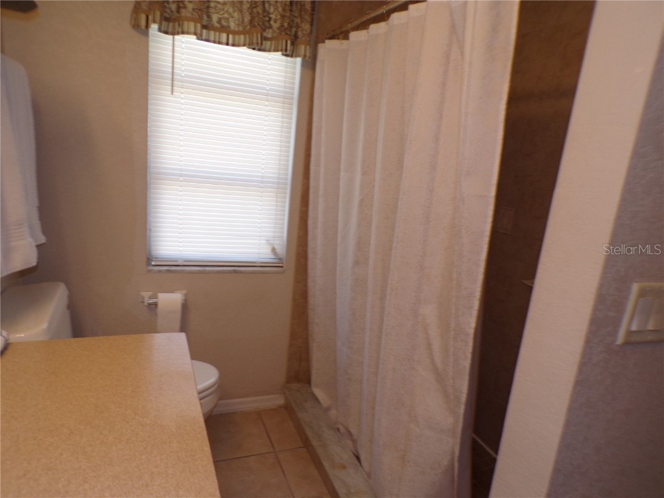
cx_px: 332
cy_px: 249
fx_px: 460
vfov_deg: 56.8
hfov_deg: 71.6
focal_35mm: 24
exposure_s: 1/70
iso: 100
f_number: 3
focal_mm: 4.3
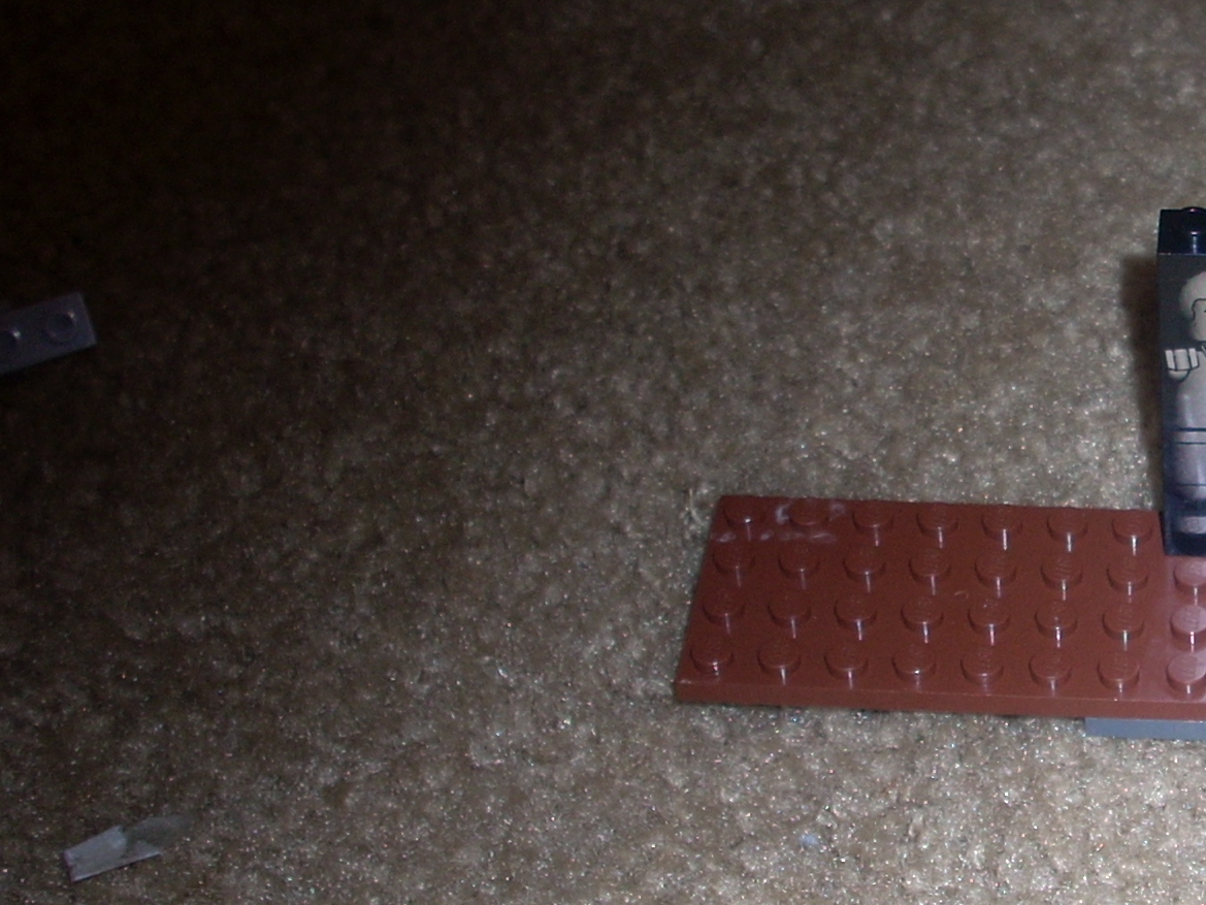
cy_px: 370
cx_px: 1233
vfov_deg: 18.2
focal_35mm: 81
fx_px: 2822
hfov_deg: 23.1
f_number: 2.8
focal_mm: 6.2
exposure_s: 1/60
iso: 64
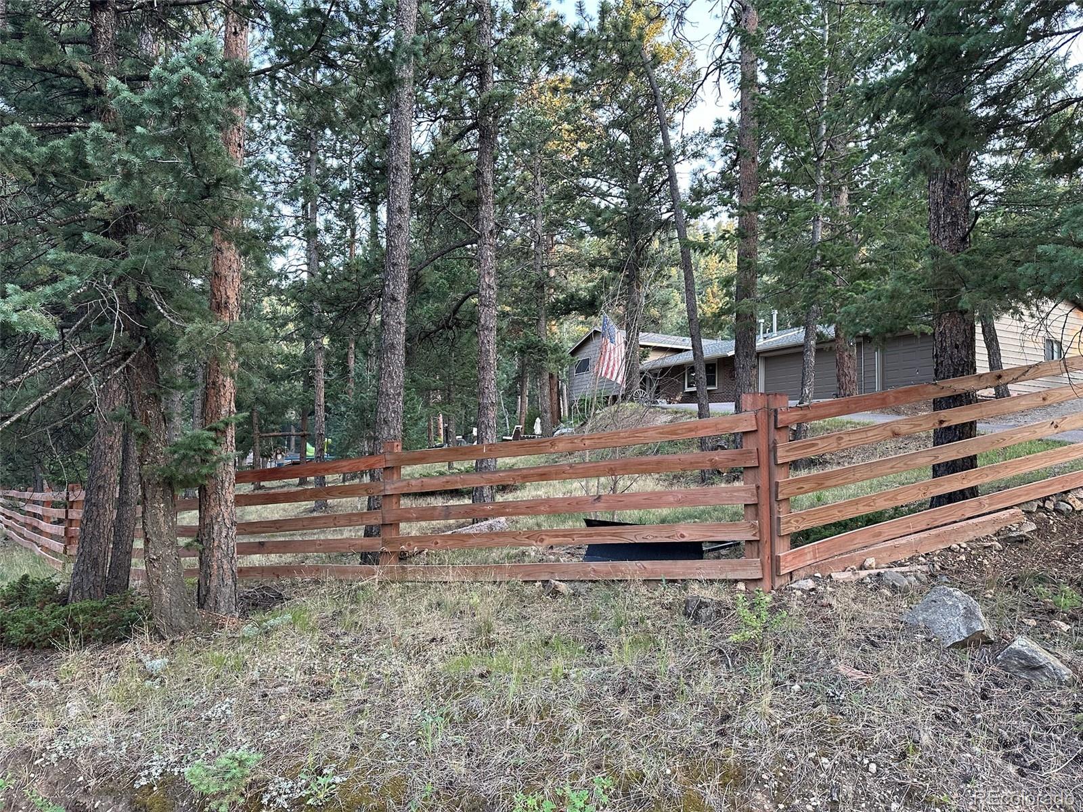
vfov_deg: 56.8
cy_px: 406
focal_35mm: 24
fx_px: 751
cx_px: 542
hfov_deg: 71.6
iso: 200
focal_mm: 6.86
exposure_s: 1/121
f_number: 1.78
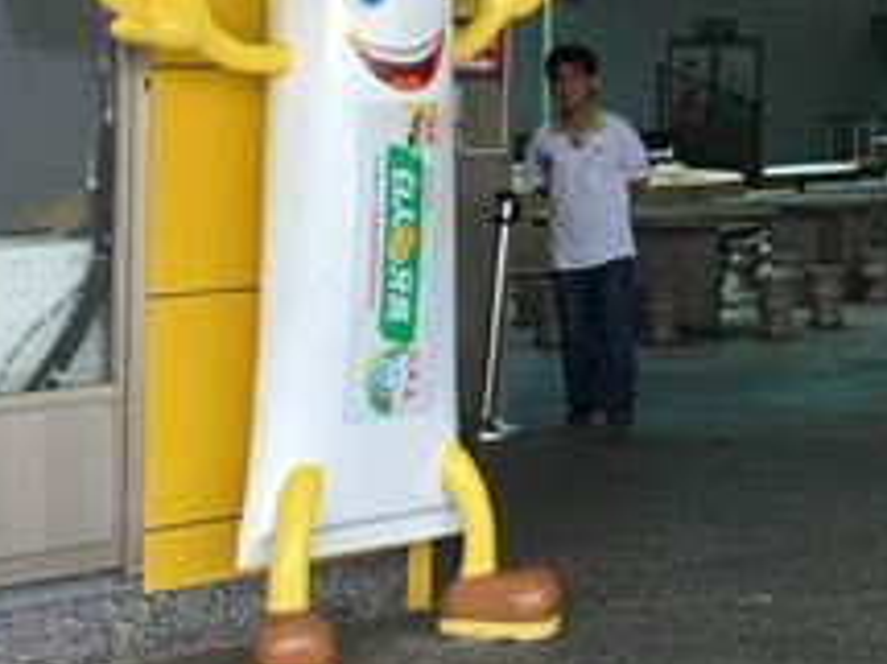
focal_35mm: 108
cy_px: -153
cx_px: 1201
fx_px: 2766
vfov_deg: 13.3
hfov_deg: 17.0
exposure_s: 1/30
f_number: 2.2
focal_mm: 4.15
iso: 25
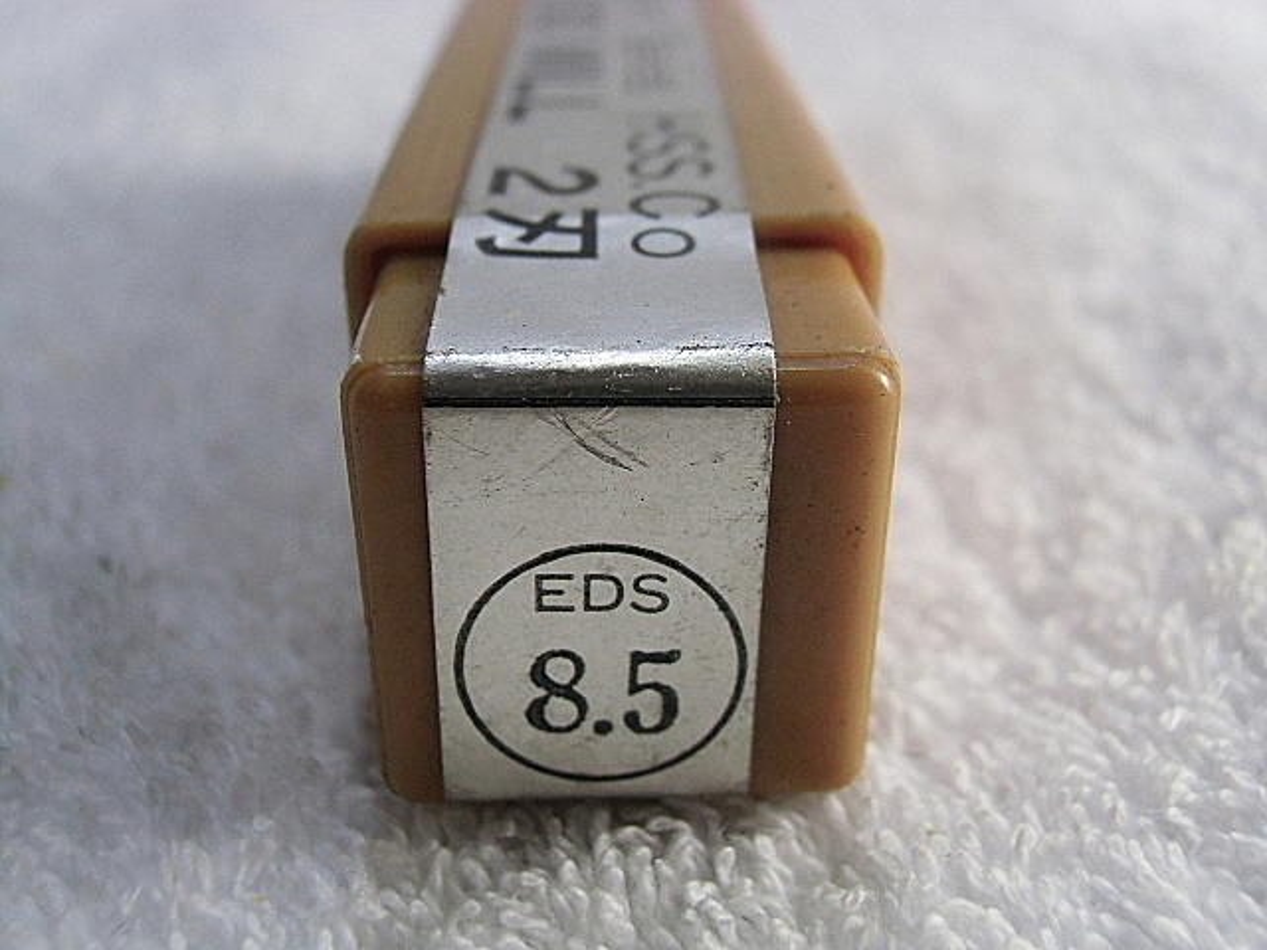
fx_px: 1391
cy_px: 475
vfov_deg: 37.7
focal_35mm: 38
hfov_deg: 49.0
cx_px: 634
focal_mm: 6.67
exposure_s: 1/100
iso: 400
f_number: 3.9
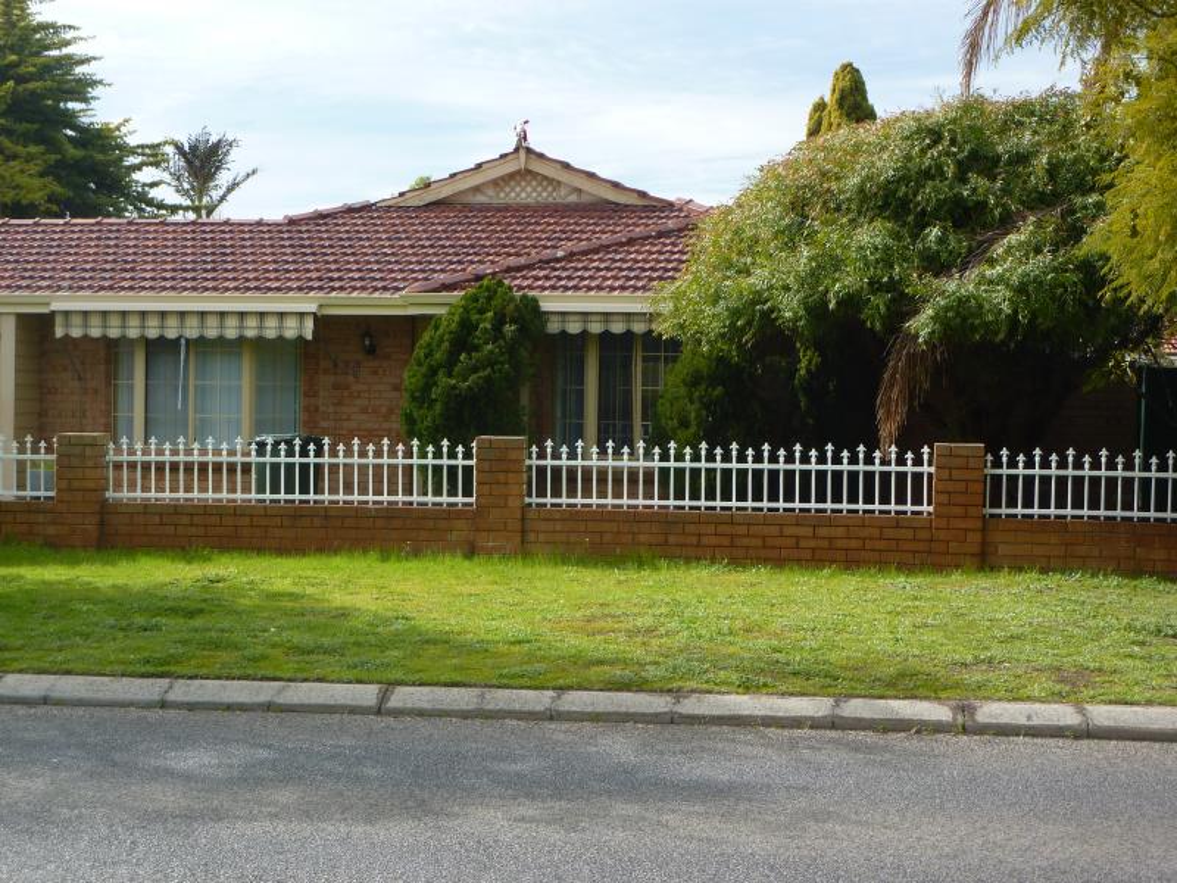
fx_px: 1870
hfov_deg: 34.9
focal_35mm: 55
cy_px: 442
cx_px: 588
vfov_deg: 26.6
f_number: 3.9
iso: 80
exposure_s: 1/400
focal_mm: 9.1
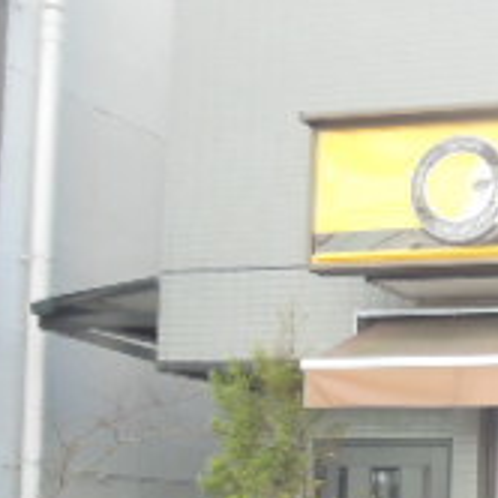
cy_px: 447
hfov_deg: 18.6
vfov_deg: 20.0
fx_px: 1383
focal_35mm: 85
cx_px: 693
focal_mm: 4.5
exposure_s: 1/125
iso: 125
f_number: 3.2
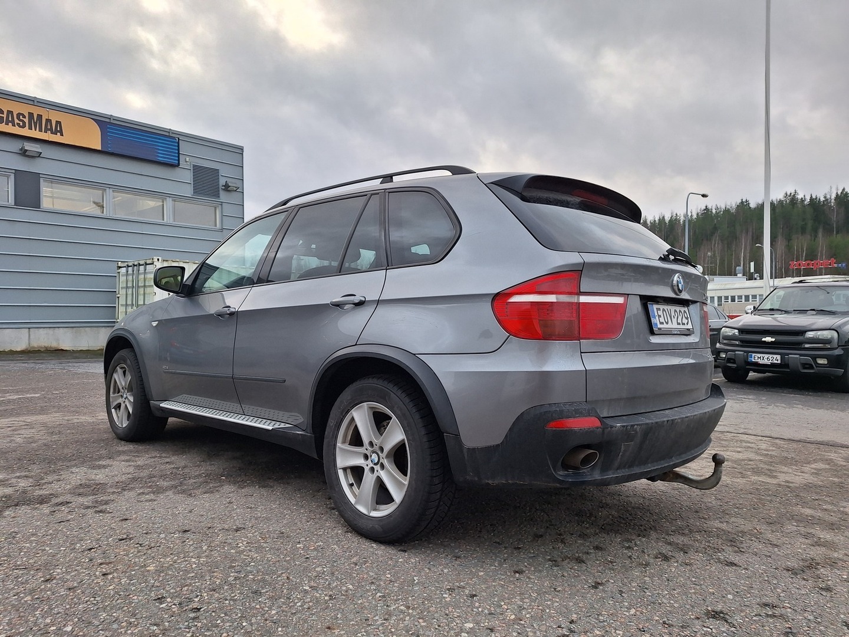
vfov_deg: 58.9
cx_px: 424
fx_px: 564
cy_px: 318
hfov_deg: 73.9
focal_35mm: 23
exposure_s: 1/220
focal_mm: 5.54
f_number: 1.8
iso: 40
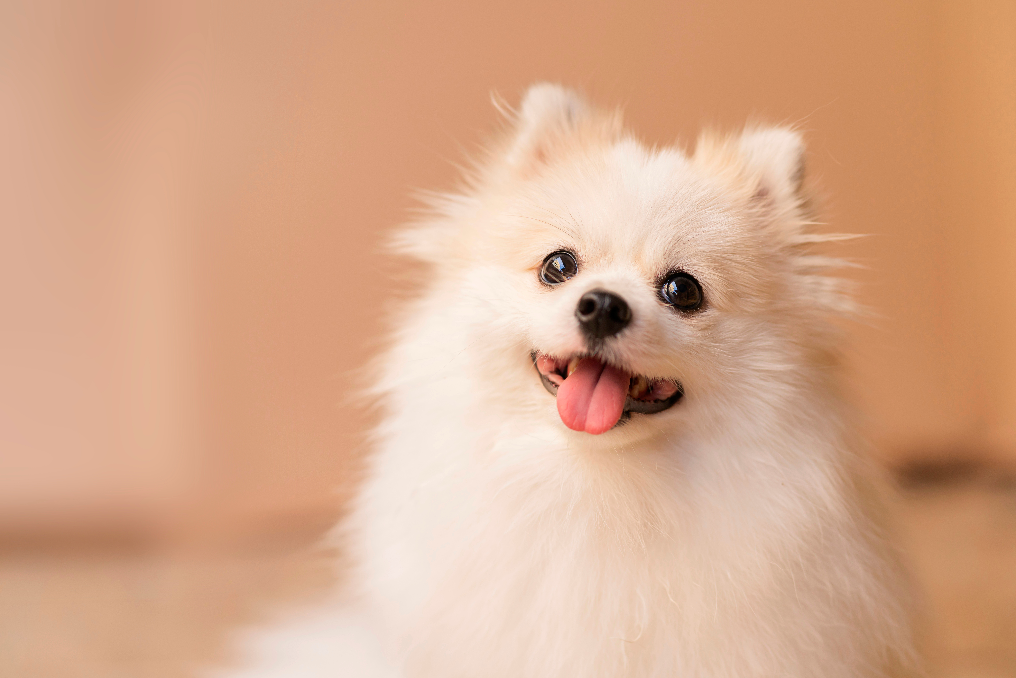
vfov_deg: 16.1
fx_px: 2399
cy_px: 339
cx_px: 508
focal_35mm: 85
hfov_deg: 23.9
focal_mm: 85
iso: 320
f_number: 2.8
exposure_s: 1/200
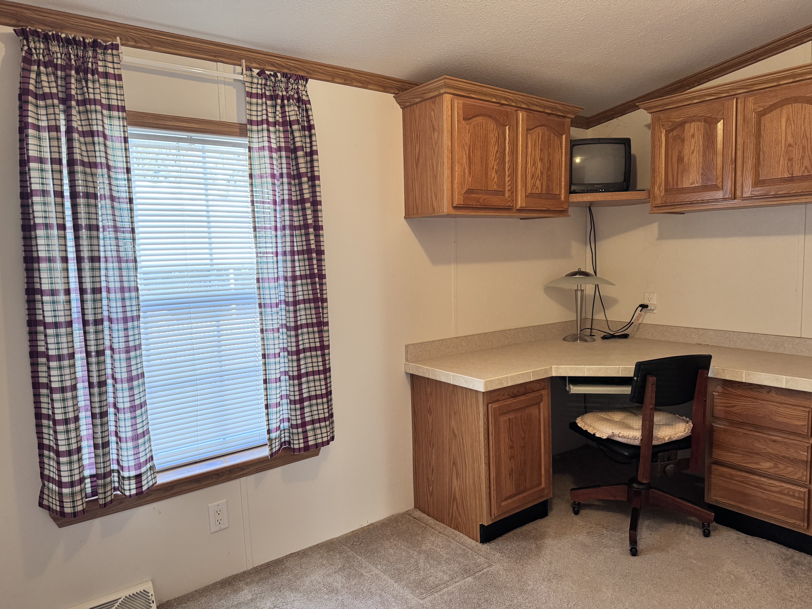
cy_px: 304
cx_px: 406
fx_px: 563
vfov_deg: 56.8
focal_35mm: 24
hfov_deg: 71.6
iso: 200
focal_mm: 6.76
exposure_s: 1/120
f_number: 1.78
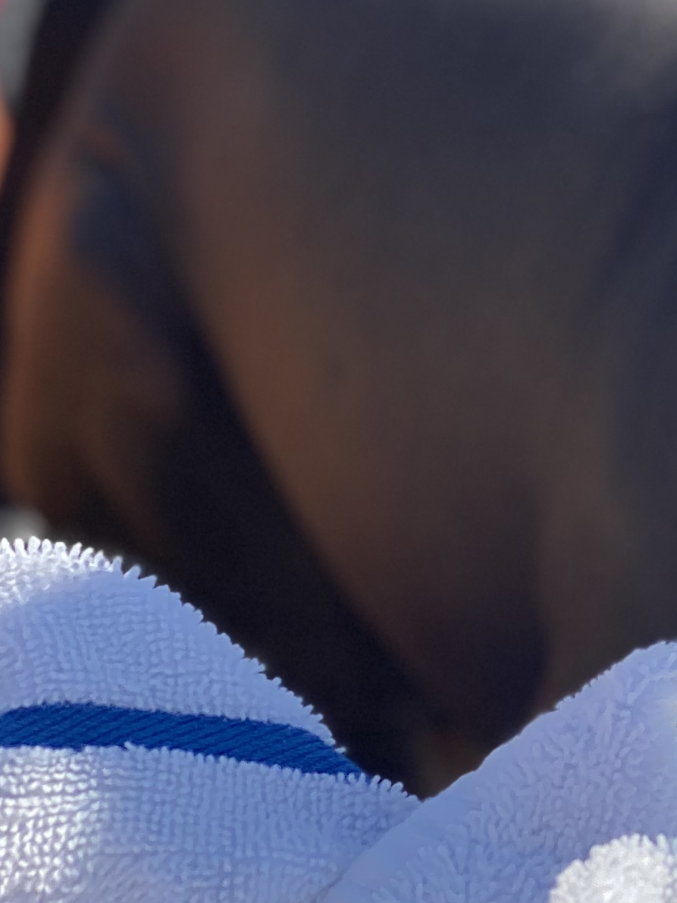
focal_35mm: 176
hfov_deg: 8.3
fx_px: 4590
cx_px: 979
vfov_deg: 11.1
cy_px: -22
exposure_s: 1/1712
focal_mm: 6
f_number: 2
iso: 20
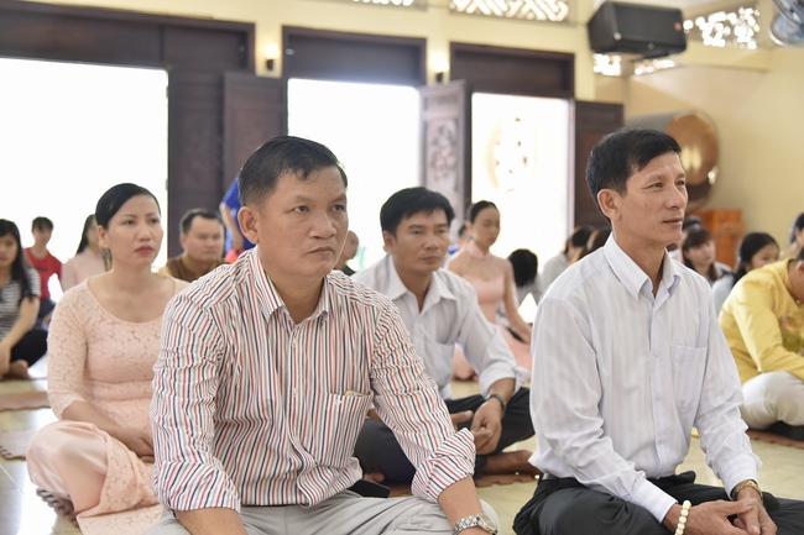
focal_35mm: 50
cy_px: 268
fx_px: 1116
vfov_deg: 27.0
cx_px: 402
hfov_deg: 39.6
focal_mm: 50
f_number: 4
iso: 800
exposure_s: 1/50
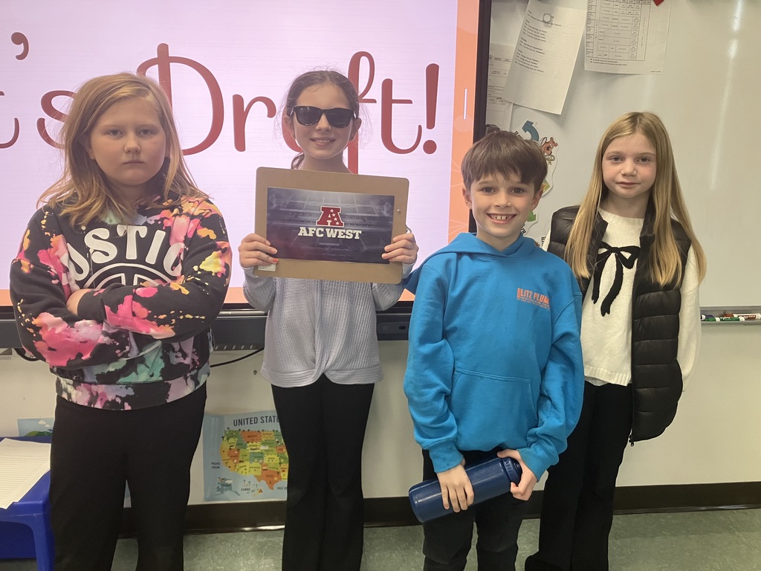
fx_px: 616
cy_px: 286
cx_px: 380
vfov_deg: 49.7
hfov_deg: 63.4
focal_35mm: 28
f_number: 1.8
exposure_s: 1/60
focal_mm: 3.99
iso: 160
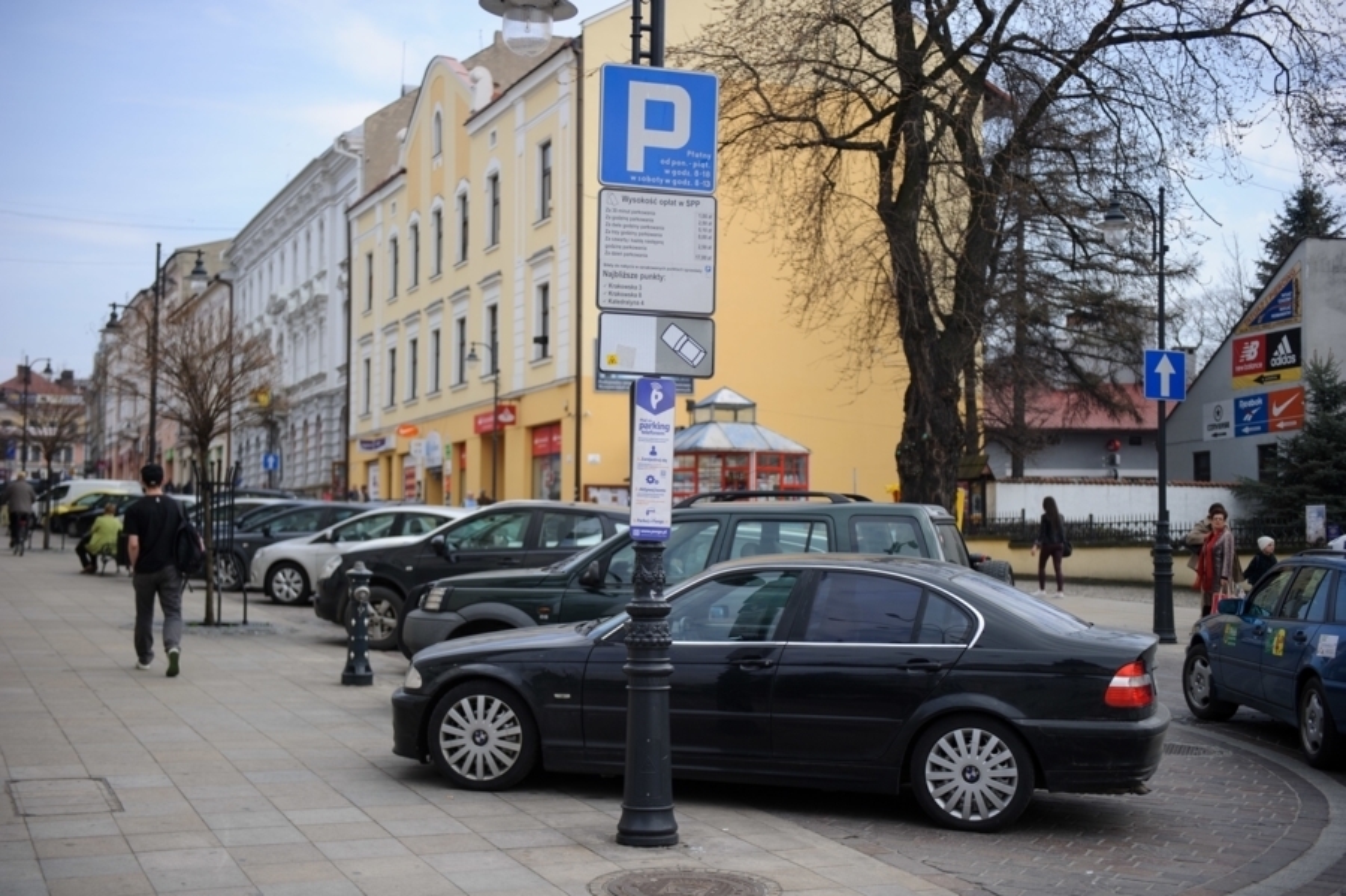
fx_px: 1868
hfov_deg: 39.6
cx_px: 673
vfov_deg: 27.0
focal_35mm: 50
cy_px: 448
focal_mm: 50
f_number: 2.8
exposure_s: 1/2000
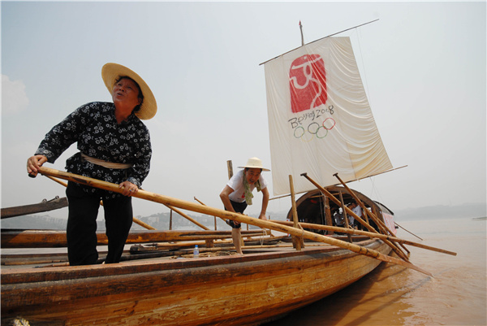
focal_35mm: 15
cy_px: 163
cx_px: 244
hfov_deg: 100.3
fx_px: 203
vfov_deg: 77.4
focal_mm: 10
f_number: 8
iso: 200
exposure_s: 1/640
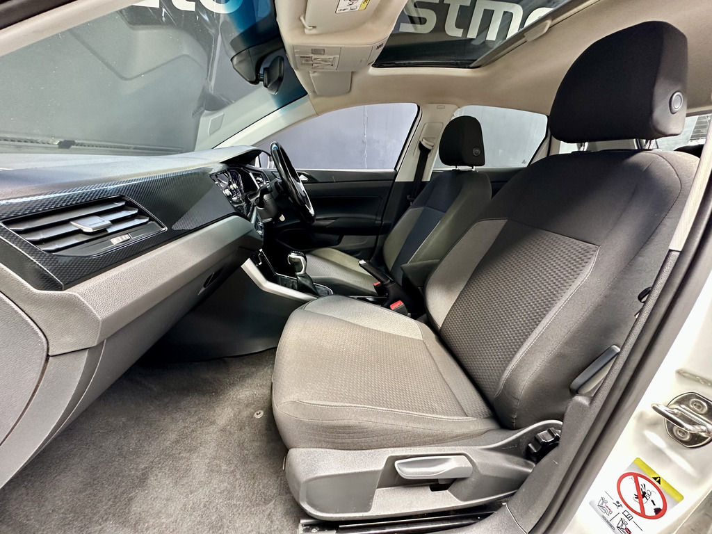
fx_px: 288
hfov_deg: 102.1
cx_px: 356
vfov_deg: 85.7
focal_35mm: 14
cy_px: 267
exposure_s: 1/65
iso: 320
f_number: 2.2
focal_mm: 2.22
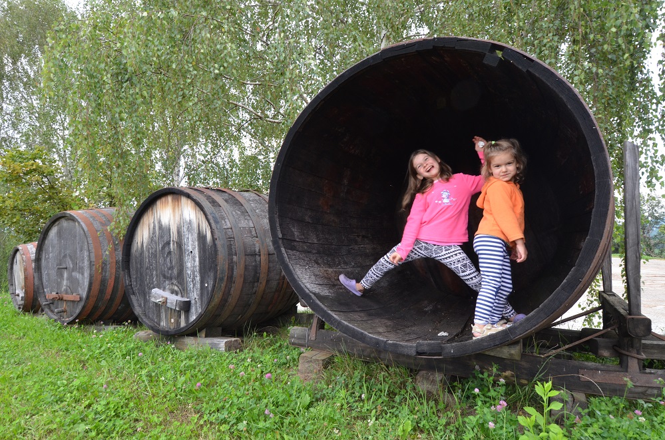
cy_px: 220
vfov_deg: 67.1
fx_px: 332
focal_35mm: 18
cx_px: 332
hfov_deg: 90.1
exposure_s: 1/30
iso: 800
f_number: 7.1
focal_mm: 12
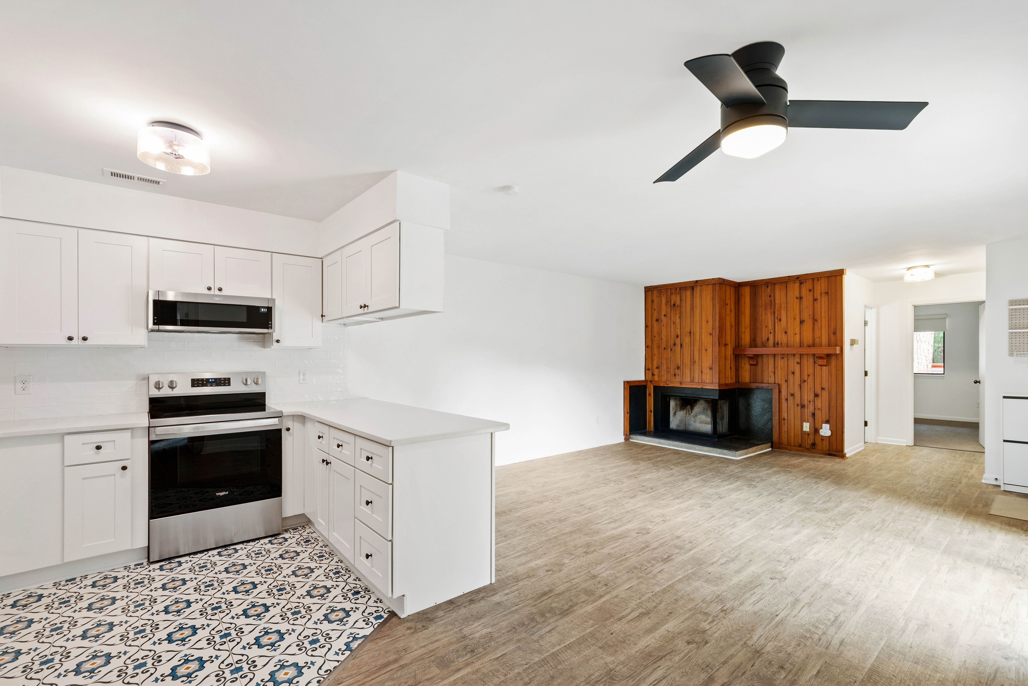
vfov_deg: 77.3
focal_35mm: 15
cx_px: 514
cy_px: 343
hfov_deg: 100.4
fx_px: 428
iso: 100
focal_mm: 10
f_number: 8
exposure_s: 1/1.25
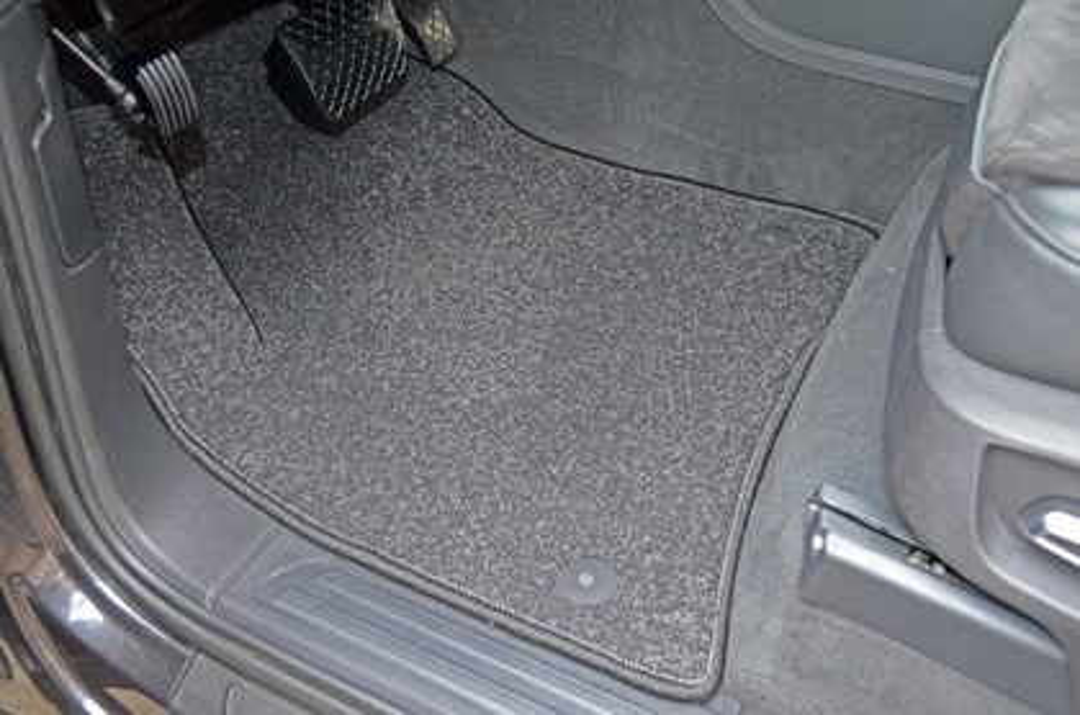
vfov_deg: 34.0
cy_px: 358
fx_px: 1167
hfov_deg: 49.6
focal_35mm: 39
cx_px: 540
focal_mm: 26
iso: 2500
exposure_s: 1/60
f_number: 4.2
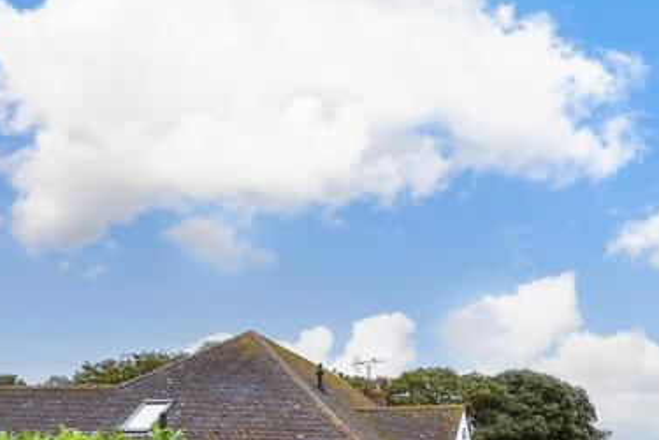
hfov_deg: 42.2
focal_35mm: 41
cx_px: 631
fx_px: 750
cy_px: 525
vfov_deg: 28.5
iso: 500
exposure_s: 1/160
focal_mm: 10
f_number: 8
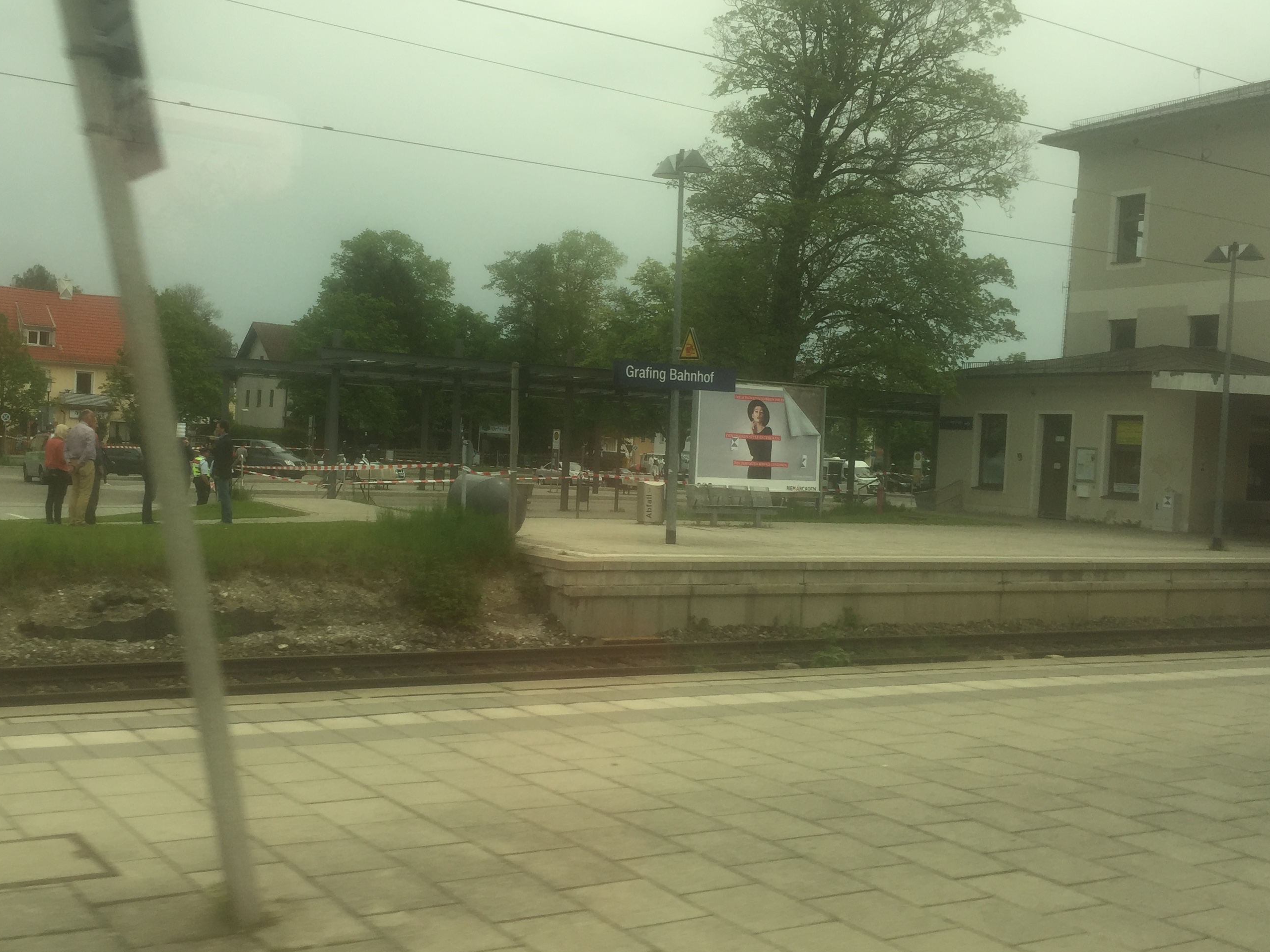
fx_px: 1358
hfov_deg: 49.8
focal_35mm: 37
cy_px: 479
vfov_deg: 38.7
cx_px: 511
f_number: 2.2
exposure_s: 1/842
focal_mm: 4.15
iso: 32
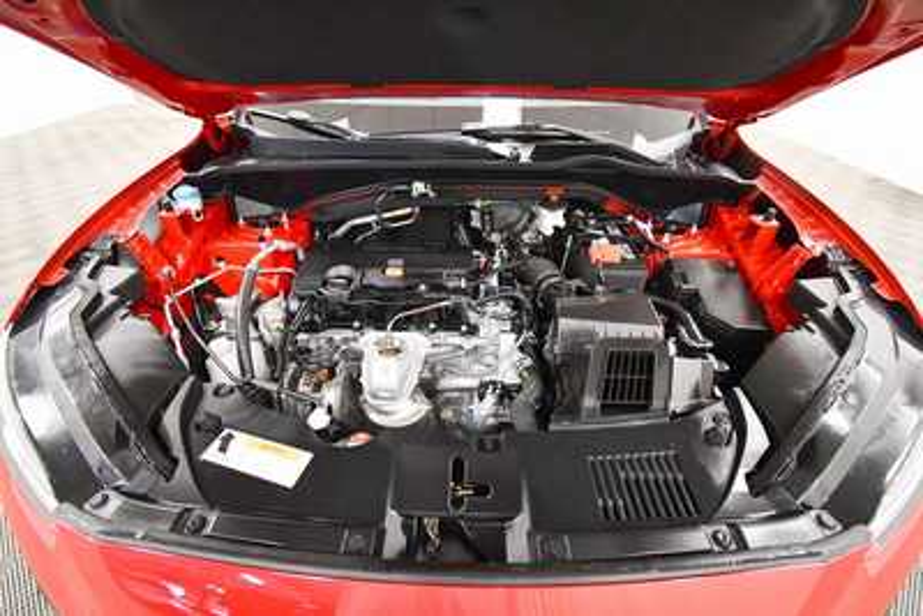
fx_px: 385
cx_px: 462
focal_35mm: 15
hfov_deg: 100.4
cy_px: 308
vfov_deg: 77.4
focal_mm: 10
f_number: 4.5
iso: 3200
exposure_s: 1/100
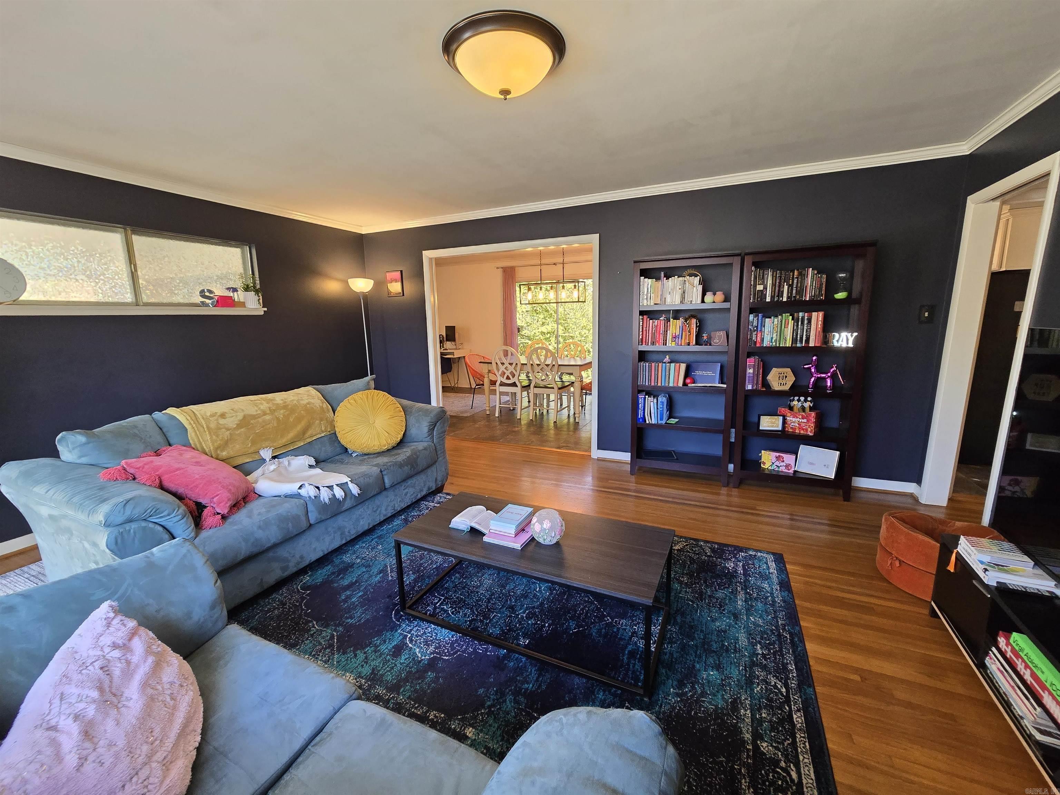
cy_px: 398
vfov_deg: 89.9
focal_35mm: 13
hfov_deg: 106.2
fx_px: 398
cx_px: 530
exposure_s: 1/60
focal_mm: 2.2
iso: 250
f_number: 2.2
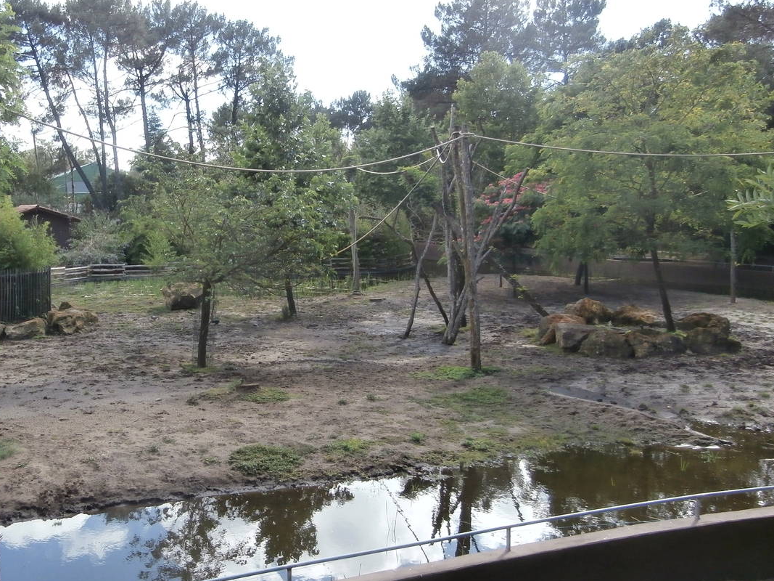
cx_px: 245
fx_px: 805
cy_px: 265
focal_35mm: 36
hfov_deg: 50.2
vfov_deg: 39.6
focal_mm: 4.2
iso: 100
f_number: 3
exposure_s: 1/400
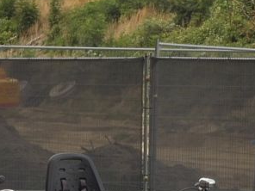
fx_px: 1680
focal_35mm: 228
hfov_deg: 8.7
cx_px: 122
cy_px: 57
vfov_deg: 6.5
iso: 100
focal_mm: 11.7
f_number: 6.3
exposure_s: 1/160
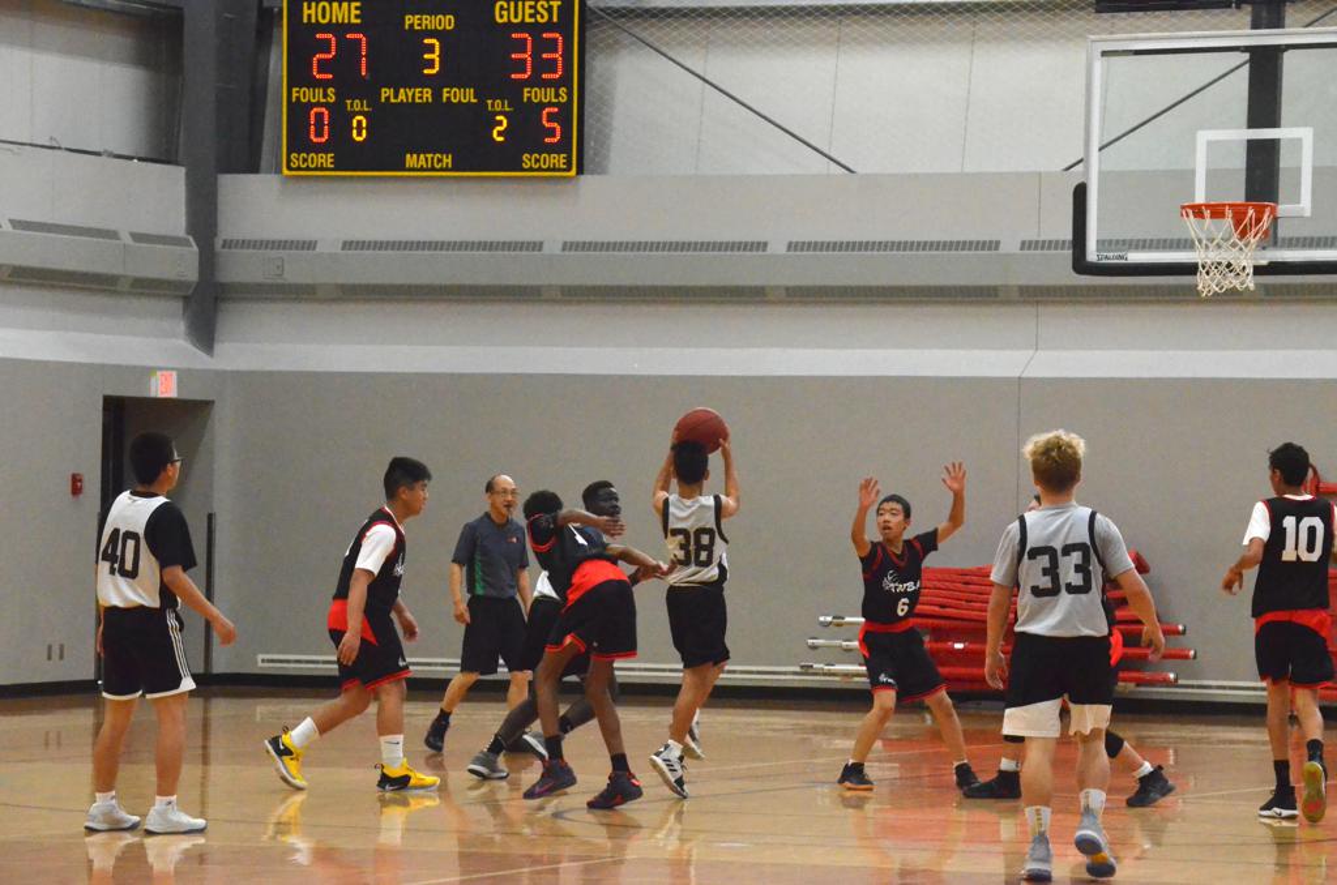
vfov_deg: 7.9
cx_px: 668
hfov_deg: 11.8
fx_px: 6448
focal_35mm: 174
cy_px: 442
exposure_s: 1/320
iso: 6400
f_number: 9
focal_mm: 116
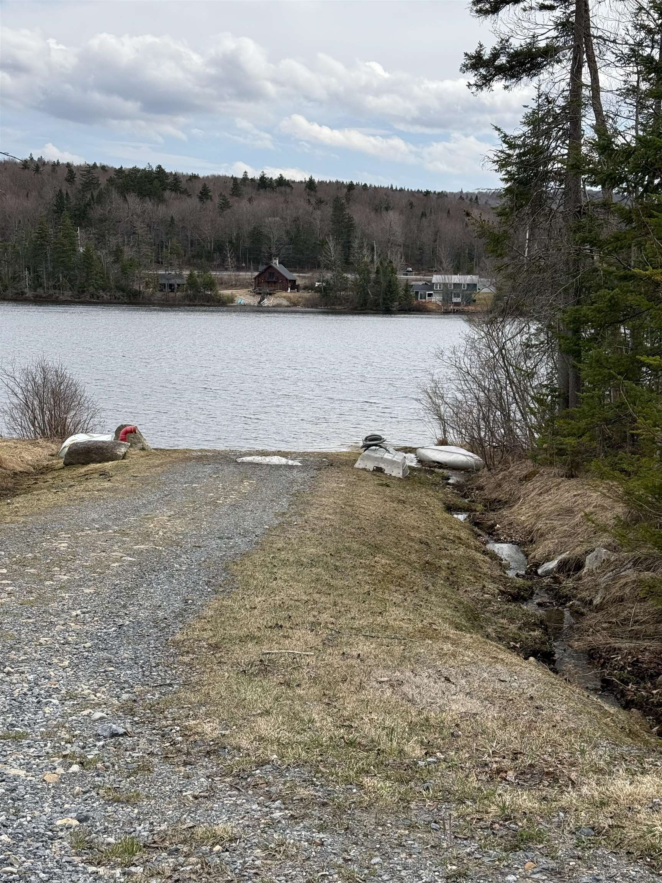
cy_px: 442
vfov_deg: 39.7
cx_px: 331
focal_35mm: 48
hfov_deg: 30.3
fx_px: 1224
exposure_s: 1/4098
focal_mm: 6.76
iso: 64
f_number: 1.78
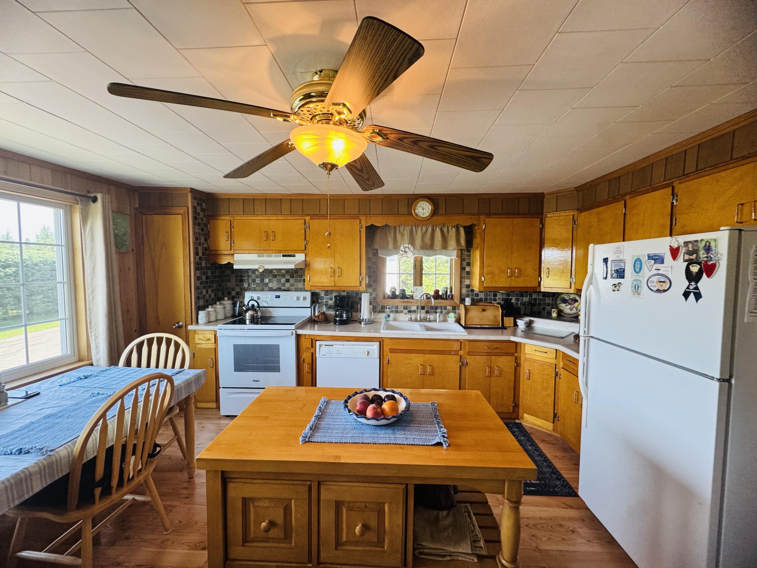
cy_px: 284
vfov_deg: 85.7
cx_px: 378
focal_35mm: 14
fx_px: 306
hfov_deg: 102.1
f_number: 2.2
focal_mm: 2.22
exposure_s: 1/120
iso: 200
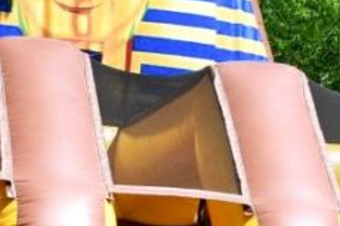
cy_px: 260
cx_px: 460
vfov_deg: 4.2
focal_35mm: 329
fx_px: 3105
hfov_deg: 6.2
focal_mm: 40
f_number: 8
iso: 110
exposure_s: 1/250
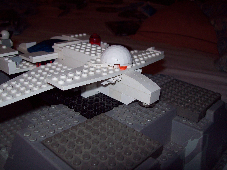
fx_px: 236
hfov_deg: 51.4
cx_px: 114
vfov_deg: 39.7
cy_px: 85
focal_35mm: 36
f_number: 2.7
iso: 80
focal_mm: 6
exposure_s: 1/64
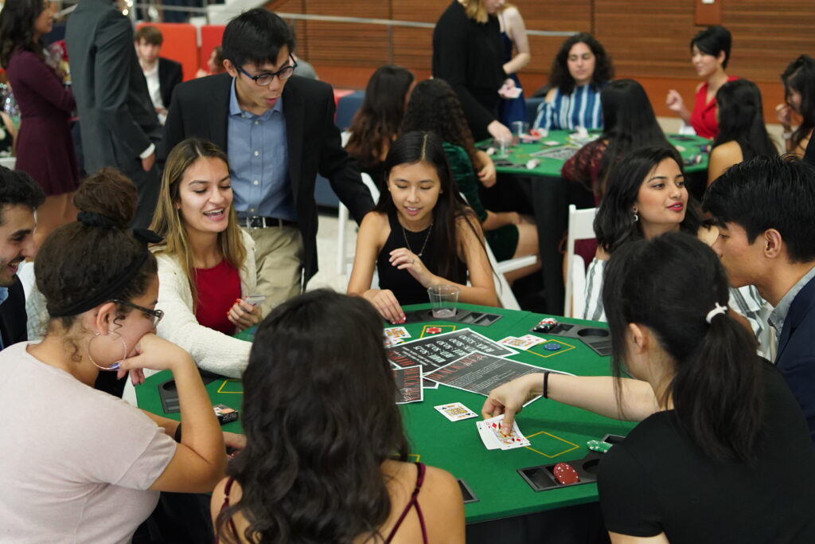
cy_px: 272
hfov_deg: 38.2
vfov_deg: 26.0
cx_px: 408
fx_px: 1177
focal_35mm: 52
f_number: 2.5
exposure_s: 1/125
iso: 3200
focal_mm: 35
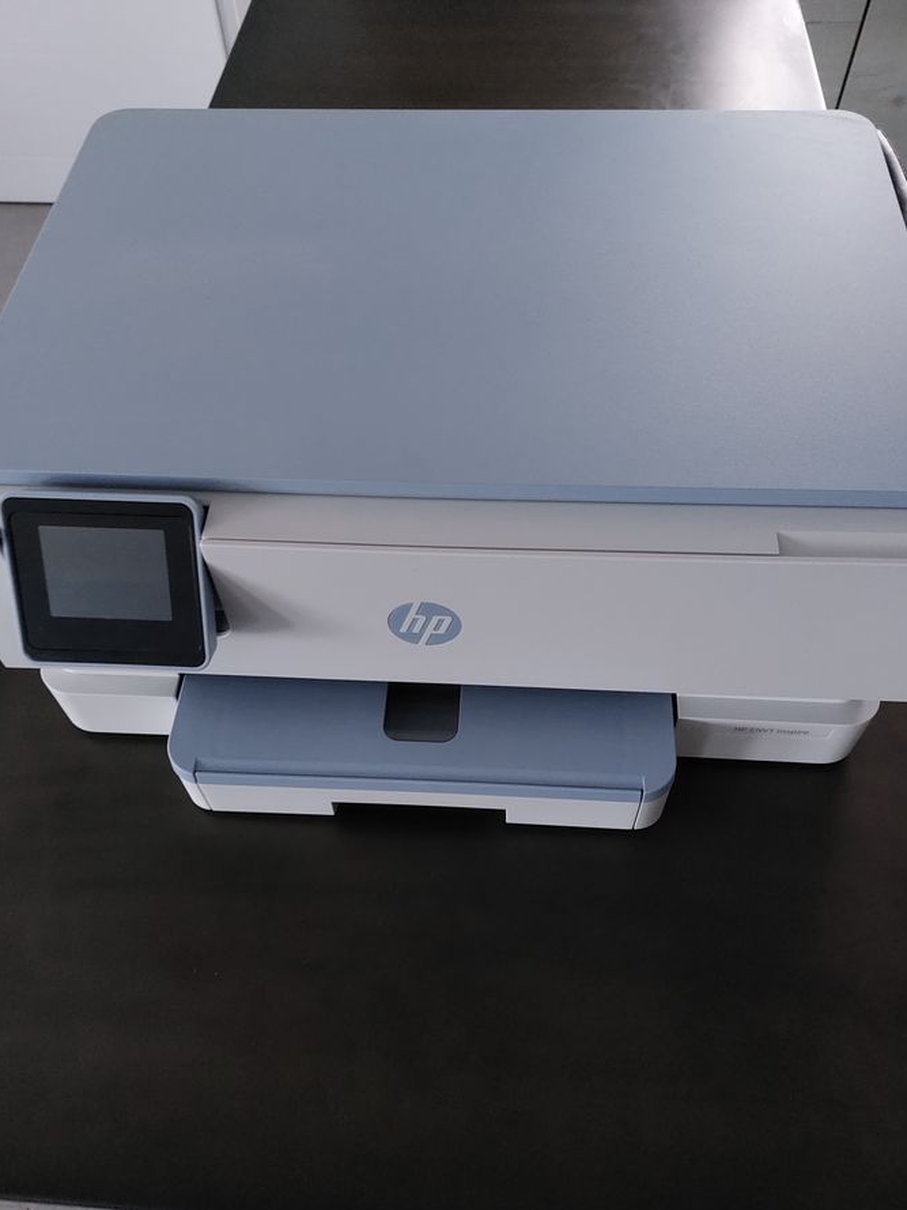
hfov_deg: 51.4
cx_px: 441
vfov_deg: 65.2
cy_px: 659
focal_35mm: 27
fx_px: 943
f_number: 1.8
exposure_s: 1/25
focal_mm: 5.23
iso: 640
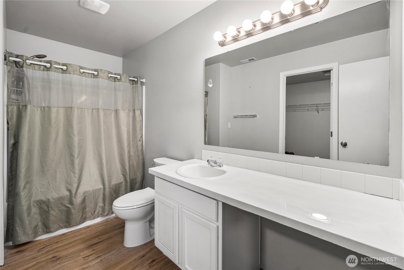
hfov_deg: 104.2
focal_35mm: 14
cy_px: 135
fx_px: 157
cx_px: 202
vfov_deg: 81.3
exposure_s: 1/60
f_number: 7.1
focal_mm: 14
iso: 400
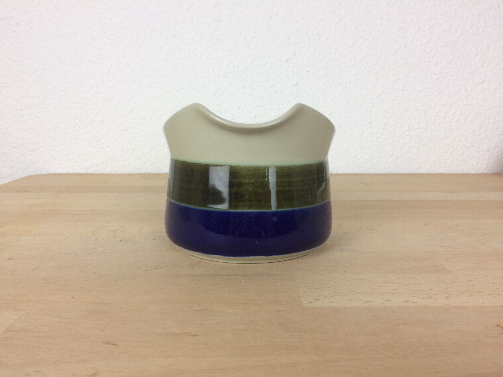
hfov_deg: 61.7
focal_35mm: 29
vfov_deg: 48.2
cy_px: 188
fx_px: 421
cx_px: 252
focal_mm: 4.15
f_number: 2.2
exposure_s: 1/50
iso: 32
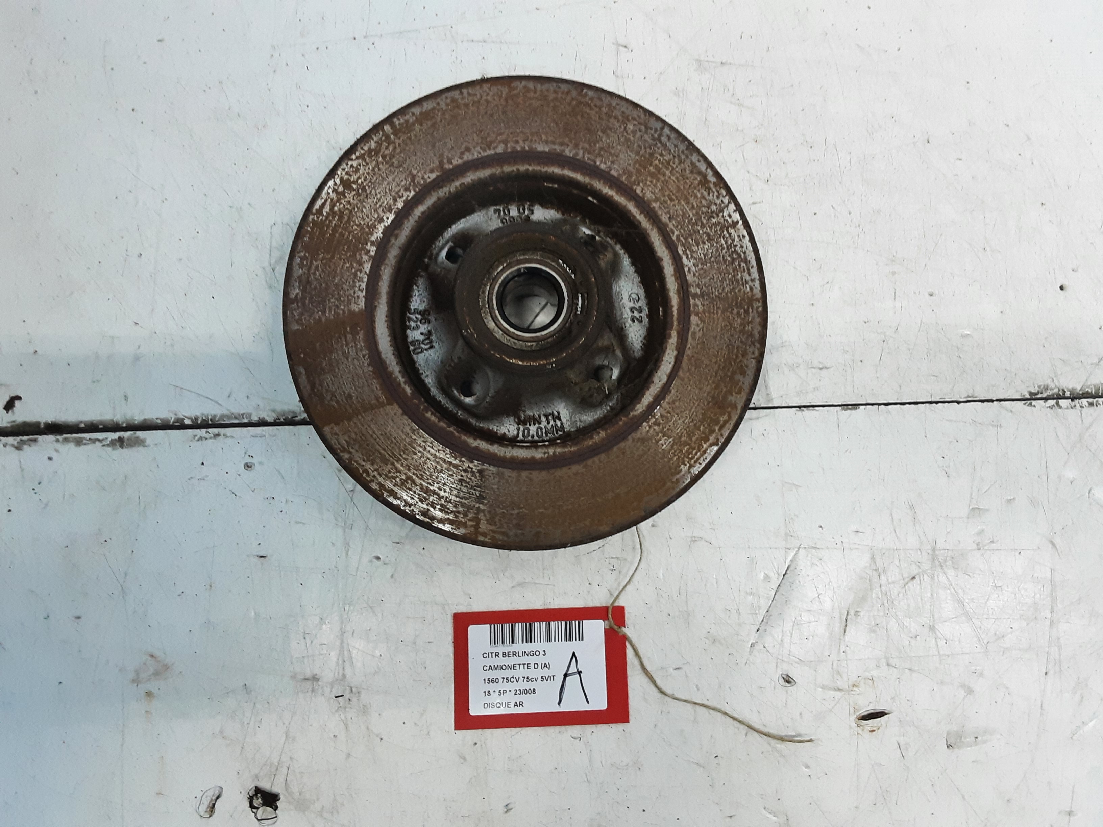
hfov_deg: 65.3
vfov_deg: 51.4
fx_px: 860
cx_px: 552
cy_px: 414
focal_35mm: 27
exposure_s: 1/50
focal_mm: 2.91
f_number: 1.9
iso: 160
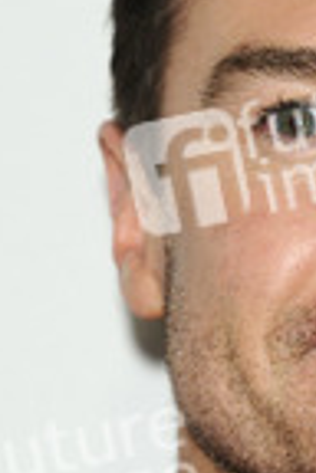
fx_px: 7136
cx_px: 390
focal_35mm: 542
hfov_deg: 2.5
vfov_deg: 3.8
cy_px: 322
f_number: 4
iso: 320
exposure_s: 1/200
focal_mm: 130
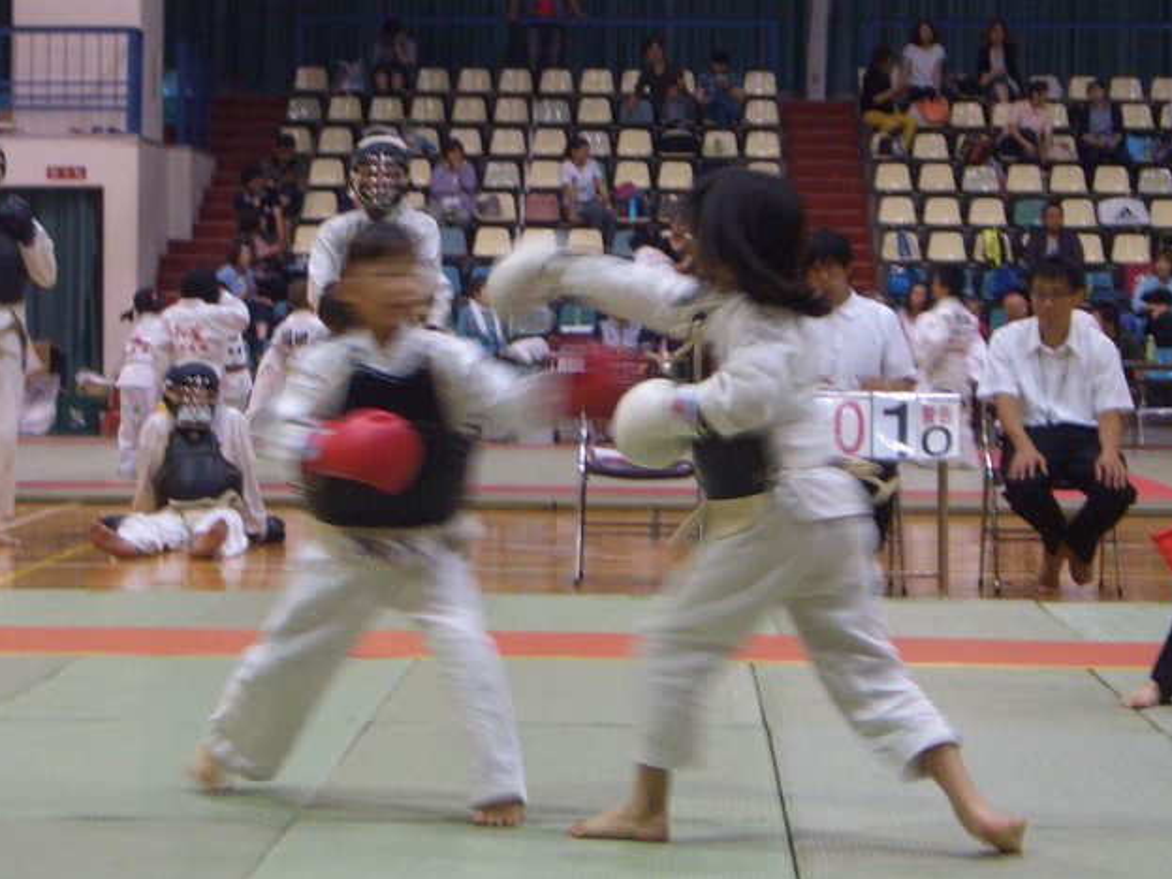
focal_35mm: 113
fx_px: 3825
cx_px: 587
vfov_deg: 13.1
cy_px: 382
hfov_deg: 17.4
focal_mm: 14.6
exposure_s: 1/15
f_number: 4.4
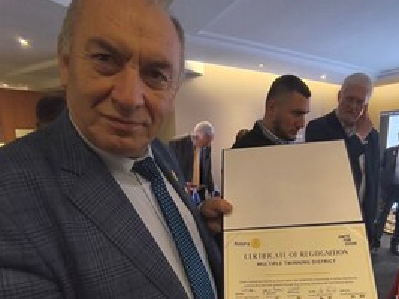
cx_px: 239
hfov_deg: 70.9
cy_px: 203
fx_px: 277
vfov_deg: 55.4
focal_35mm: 24
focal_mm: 1.65
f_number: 2.2
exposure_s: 1/49.9
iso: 320
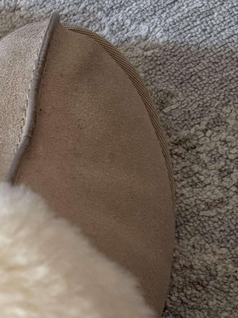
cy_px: 307
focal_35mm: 83
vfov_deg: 22.8
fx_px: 761
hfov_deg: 16.3
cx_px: -114
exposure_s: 1/60
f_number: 1.78
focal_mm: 6.76
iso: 500
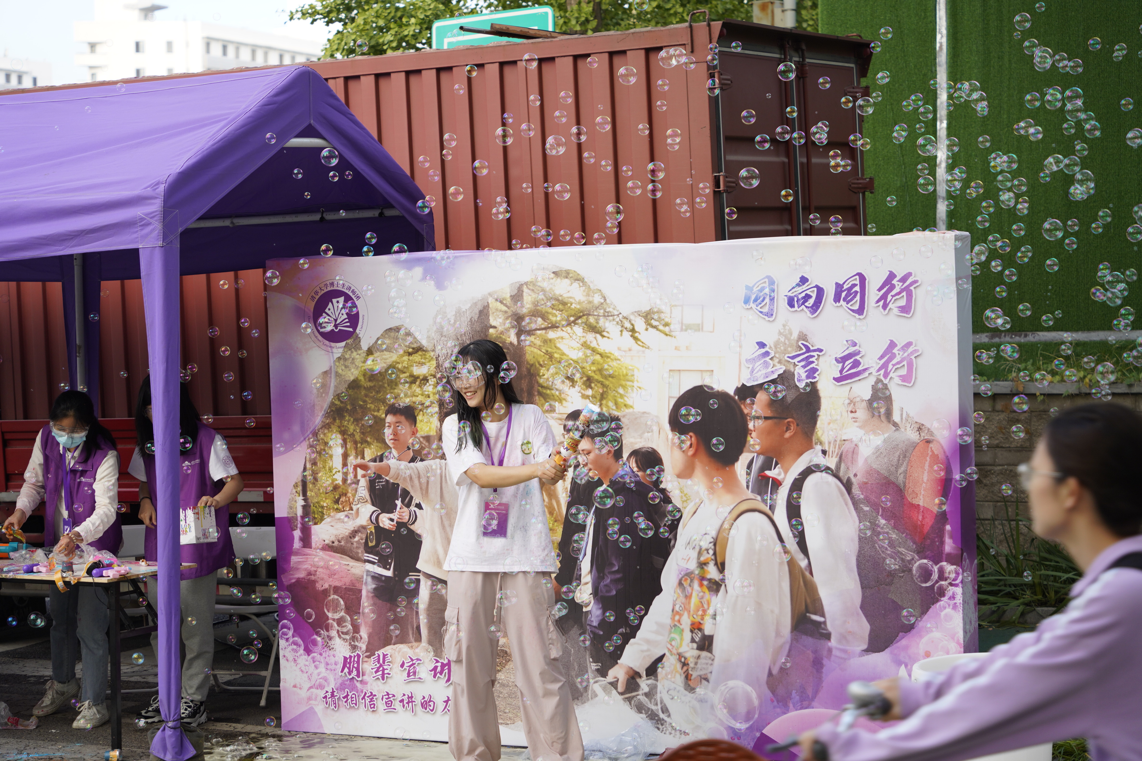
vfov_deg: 19.2
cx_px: 571
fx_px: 2252
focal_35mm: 71
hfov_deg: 28.5
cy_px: 380
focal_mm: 71
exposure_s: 1/250
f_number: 4
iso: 400
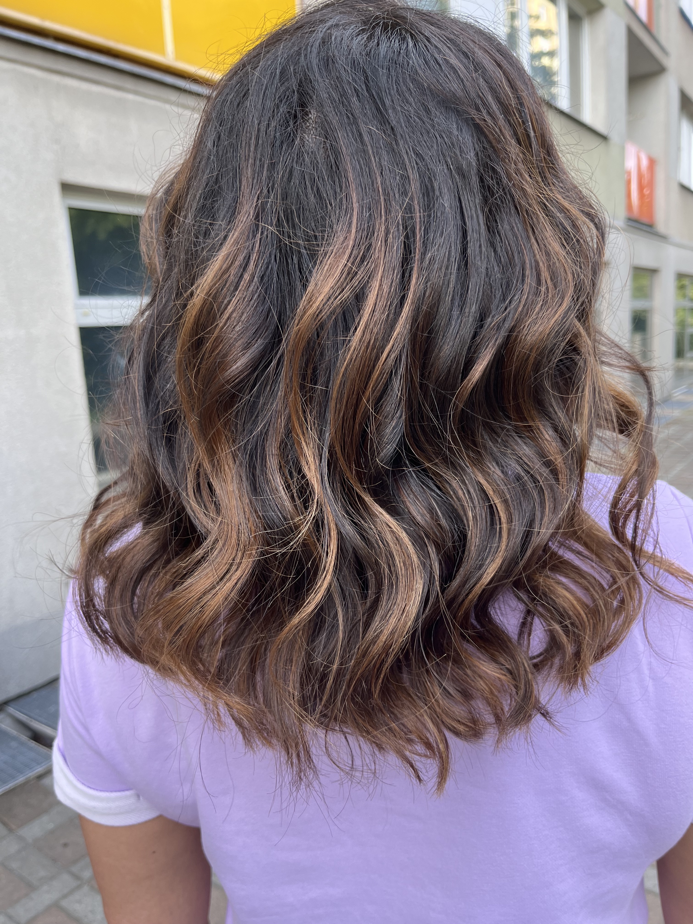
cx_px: 346
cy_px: 462
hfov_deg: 53.1
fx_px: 694
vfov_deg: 67.3
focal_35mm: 26
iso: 50
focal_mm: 5.1
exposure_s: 1/162
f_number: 1.6
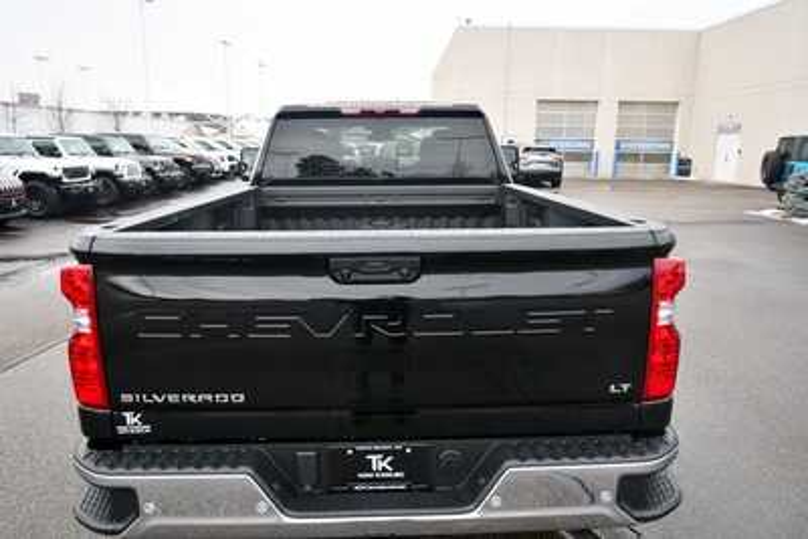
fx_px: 629
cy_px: 270
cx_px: 404
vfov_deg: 46.4
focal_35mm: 28
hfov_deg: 65.5
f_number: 5.6
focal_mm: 19
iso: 400
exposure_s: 1/250
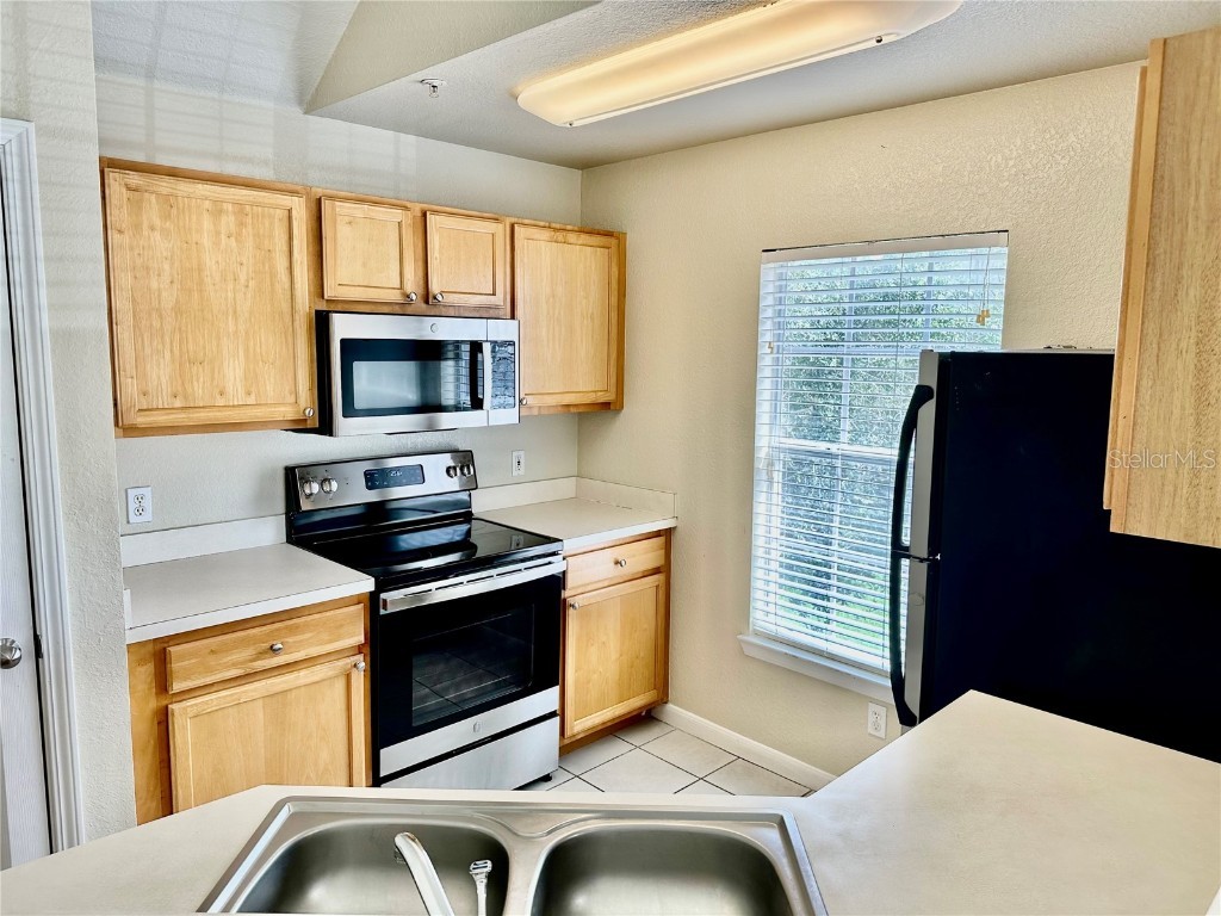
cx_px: 610
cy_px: 458
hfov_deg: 71.6
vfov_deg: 56.8
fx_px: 847
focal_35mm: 24
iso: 64
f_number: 1.78
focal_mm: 6.86
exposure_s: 1/169
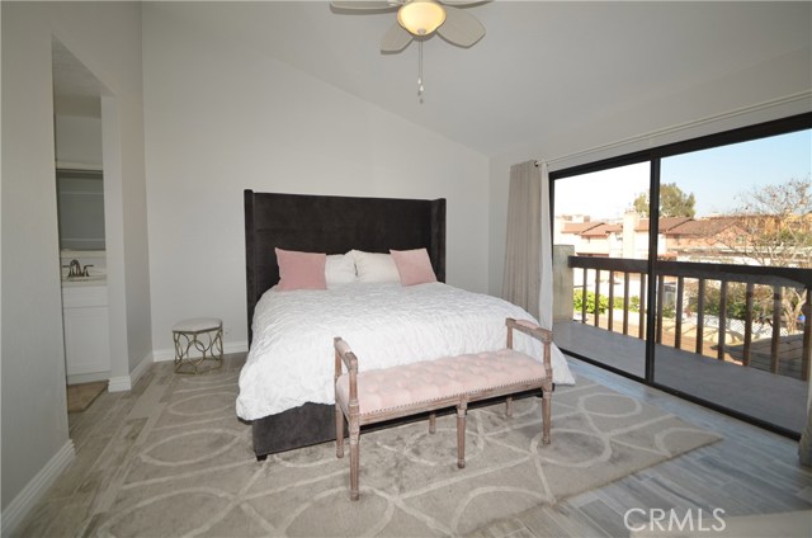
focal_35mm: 15
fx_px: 338
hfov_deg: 100.5
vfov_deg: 77.1
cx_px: 406
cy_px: 269
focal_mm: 10
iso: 100
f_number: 5.6
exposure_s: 1/125
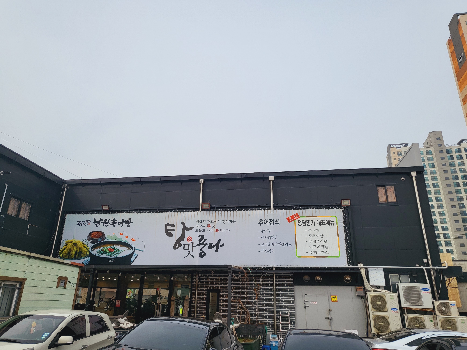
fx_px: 351
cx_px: 234
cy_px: 175
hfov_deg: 67.3
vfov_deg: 53.1
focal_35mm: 26
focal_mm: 4.25
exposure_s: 1/3747
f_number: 1.8
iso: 50
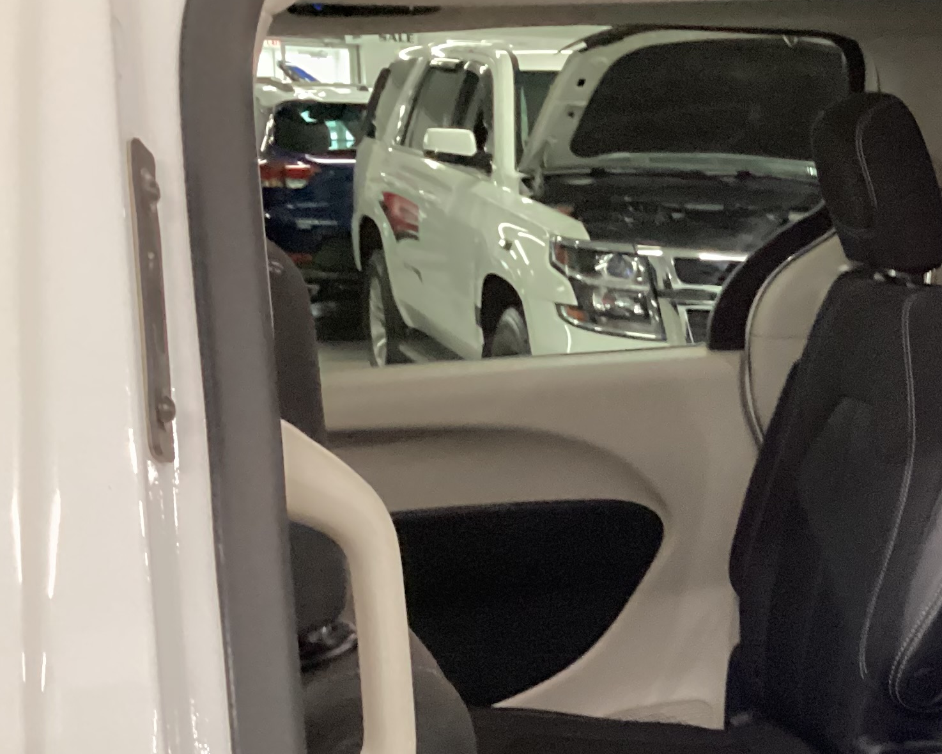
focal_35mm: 67
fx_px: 1868
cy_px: 723
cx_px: 1007
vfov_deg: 22.1
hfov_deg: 26.3
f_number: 2.4
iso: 640
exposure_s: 1/25
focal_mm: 3.3
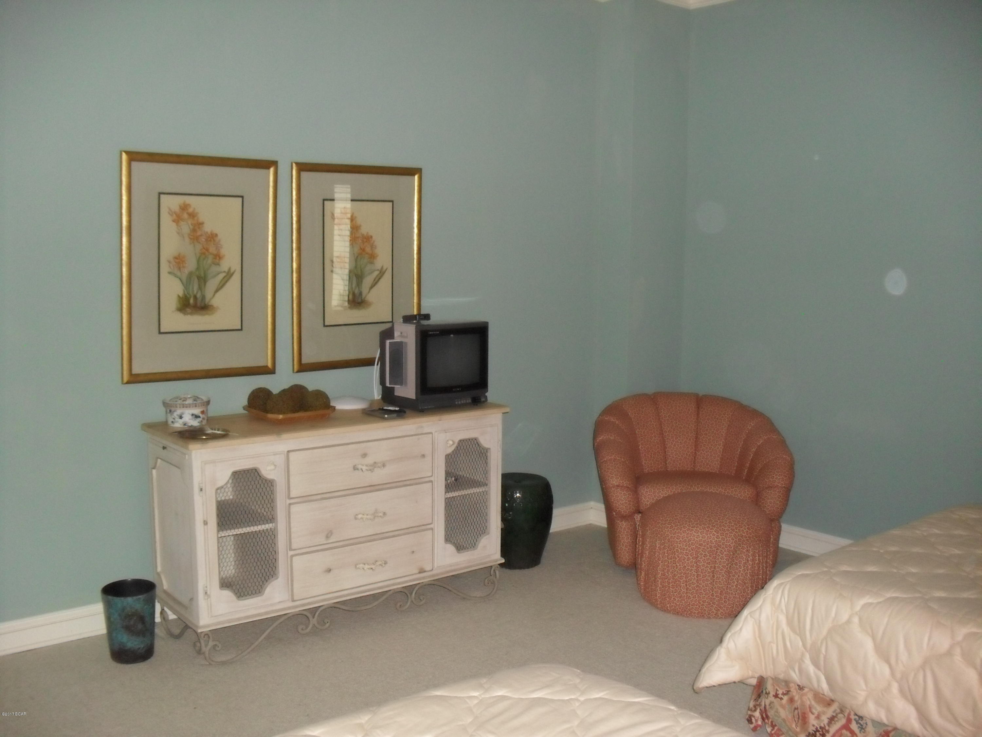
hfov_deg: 52.6
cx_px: 491
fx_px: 993
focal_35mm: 35
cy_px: 368
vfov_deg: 40.7
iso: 320
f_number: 3.2
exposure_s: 1/45
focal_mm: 6.3
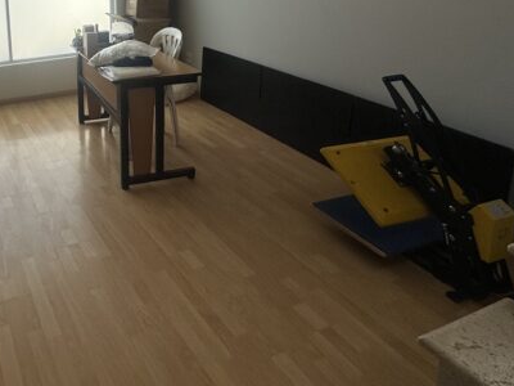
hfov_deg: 55.2
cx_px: 53
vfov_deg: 44.7
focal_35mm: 28
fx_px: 416
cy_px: 31
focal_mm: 2.22
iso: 40
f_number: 2.2
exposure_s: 1/804
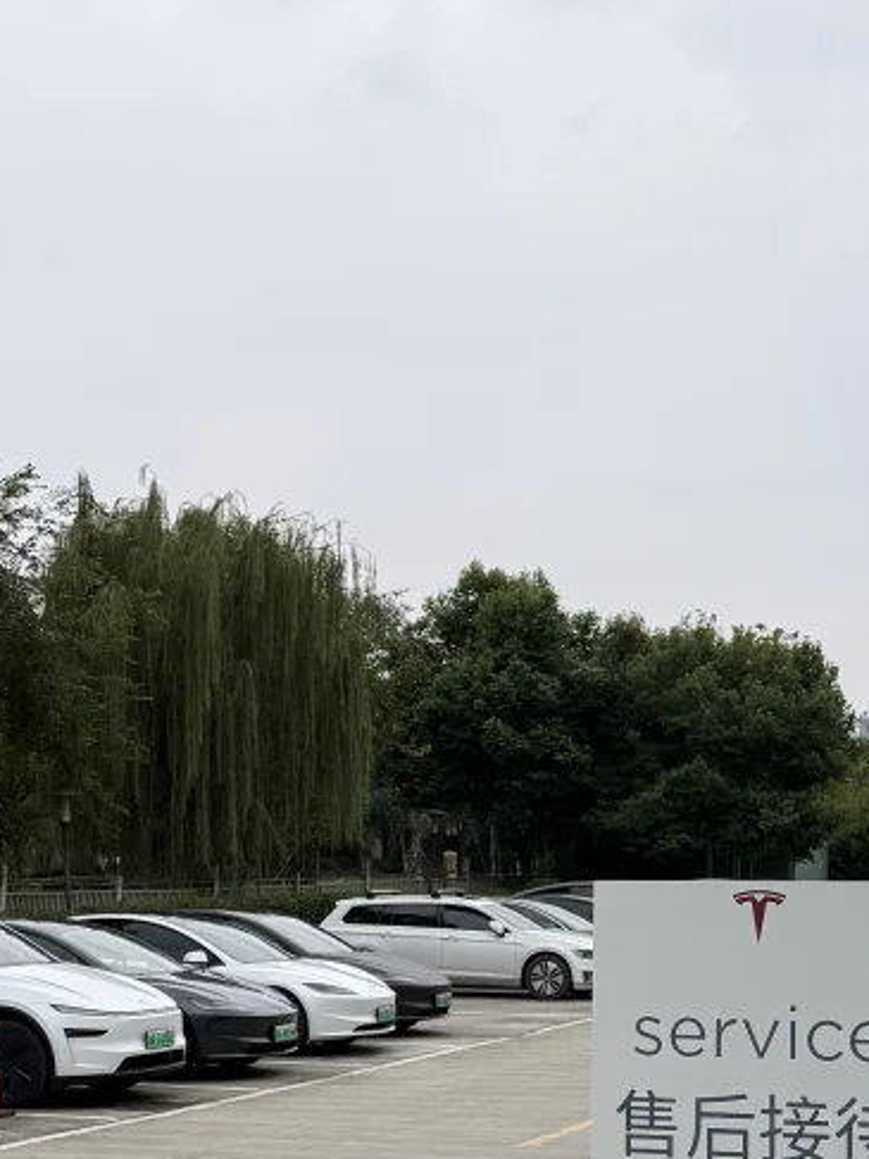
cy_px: 907
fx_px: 2378
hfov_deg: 20.7
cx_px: 455
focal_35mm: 71
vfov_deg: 26.9
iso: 80
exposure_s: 1/1122
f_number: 1.78
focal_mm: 6.76
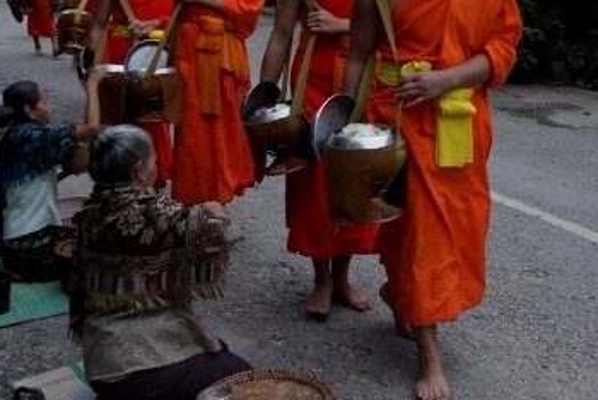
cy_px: 109
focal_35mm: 63
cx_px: 290
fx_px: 1047
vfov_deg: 21.5
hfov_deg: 31.9
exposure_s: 1/80
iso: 3200
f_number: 5
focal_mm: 28
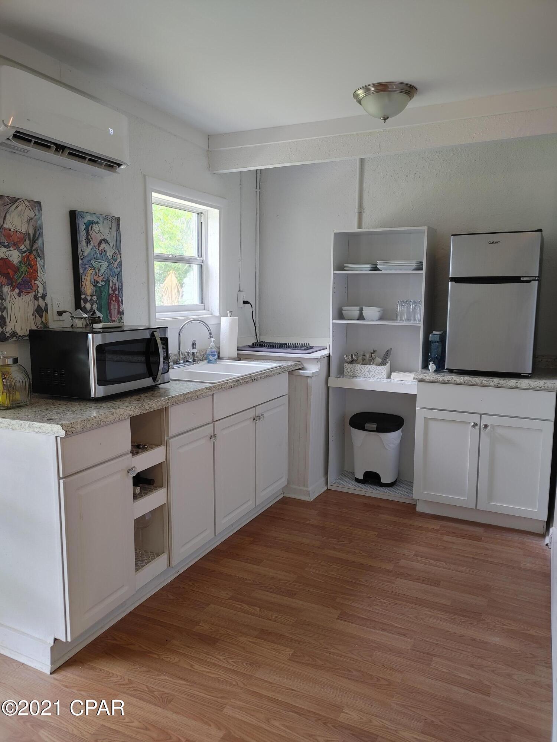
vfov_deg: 67.3
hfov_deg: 53.1
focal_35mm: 26
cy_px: 371
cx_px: 278
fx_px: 558
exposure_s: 1/60
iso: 50
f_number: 1.8
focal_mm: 5.58
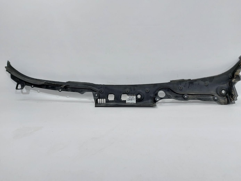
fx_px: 167
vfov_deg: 56.8
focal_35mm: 24
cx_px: 120
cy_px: 90
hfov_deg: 71.6
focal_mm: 5.23
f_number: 1.8
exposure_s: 1/50
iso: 64
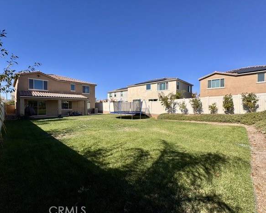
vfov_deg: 84.0
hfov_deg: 96.7
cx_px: 124
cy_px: 107
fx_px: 118
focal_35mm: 15
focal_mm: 2.22
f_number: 2.2
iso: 40
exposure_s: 1/2415
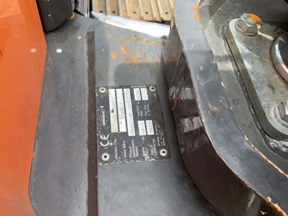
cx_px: 144
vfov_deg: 48.2
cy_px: 108
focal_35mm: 29
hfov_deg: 61.7
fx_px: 241
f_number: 1.8
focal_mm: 3
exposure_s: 1/264
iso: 16
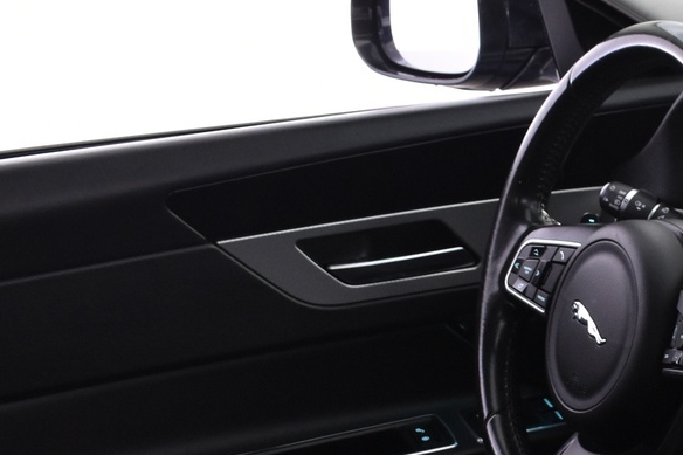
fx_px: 1657
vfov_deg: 15.1
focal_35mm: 87
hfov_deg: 22.2
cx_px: 717
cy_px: 556
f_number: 5.6
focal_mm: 21
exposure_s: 1/8
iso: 1250
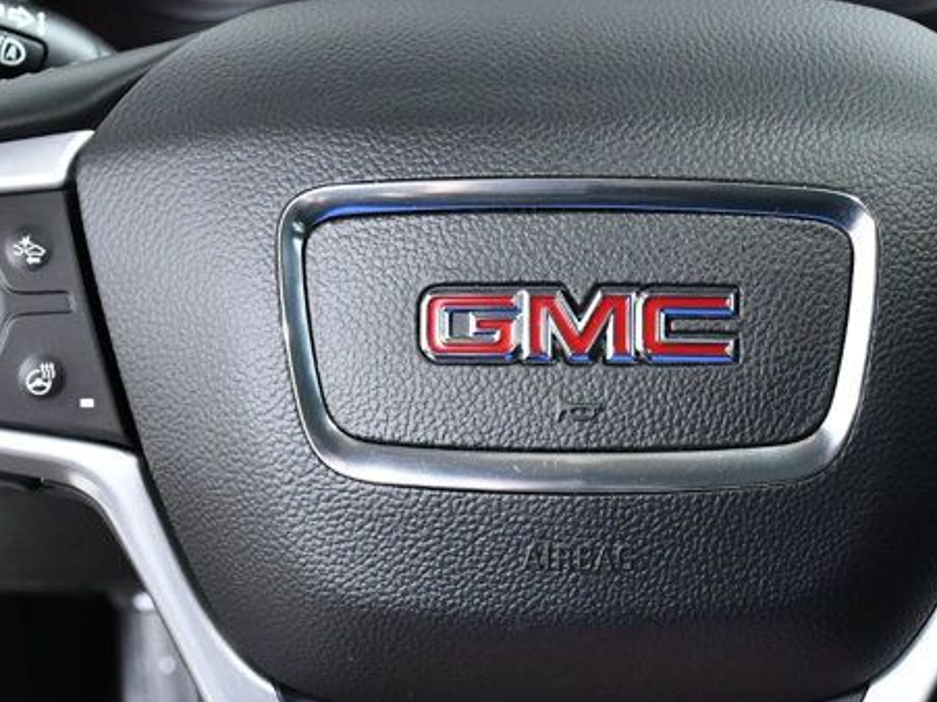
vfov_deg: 20.3
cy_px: 538
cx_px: 582
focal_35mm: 72
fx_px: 1948
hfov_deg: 27.0
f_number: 4.5
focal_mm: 22
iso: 2500
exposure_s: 1/80
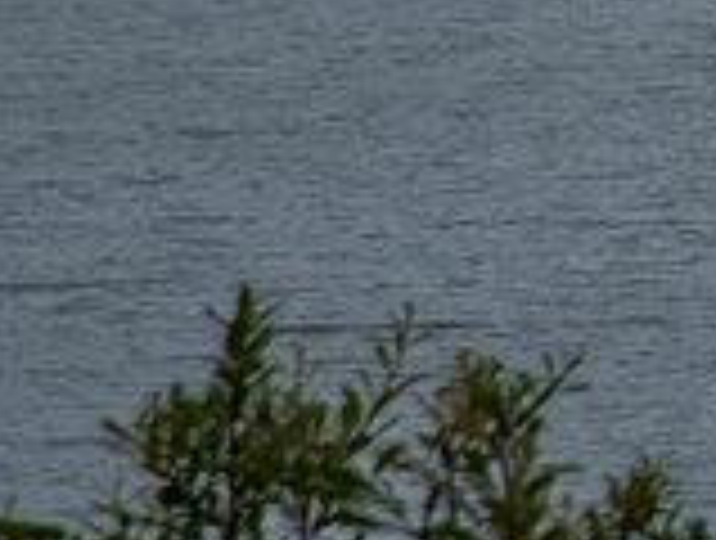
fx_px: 19218
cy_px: -1220
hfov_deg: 2.1
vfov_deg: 1.6
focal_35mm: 927
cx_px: 2616
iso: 100
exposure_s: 1/250
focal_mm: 120
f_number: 8
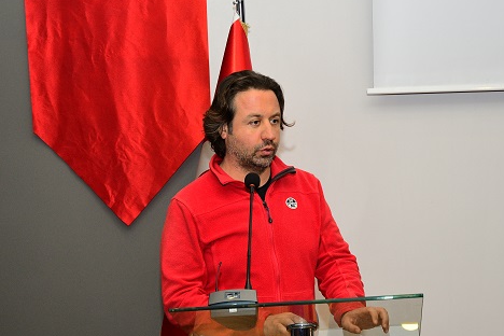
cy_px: 183
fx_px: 1036
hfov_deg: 27.3
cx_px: 262
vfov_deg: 18.4
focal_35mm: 74
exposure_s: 1/125
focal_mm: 42
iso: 1250
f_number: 4.5
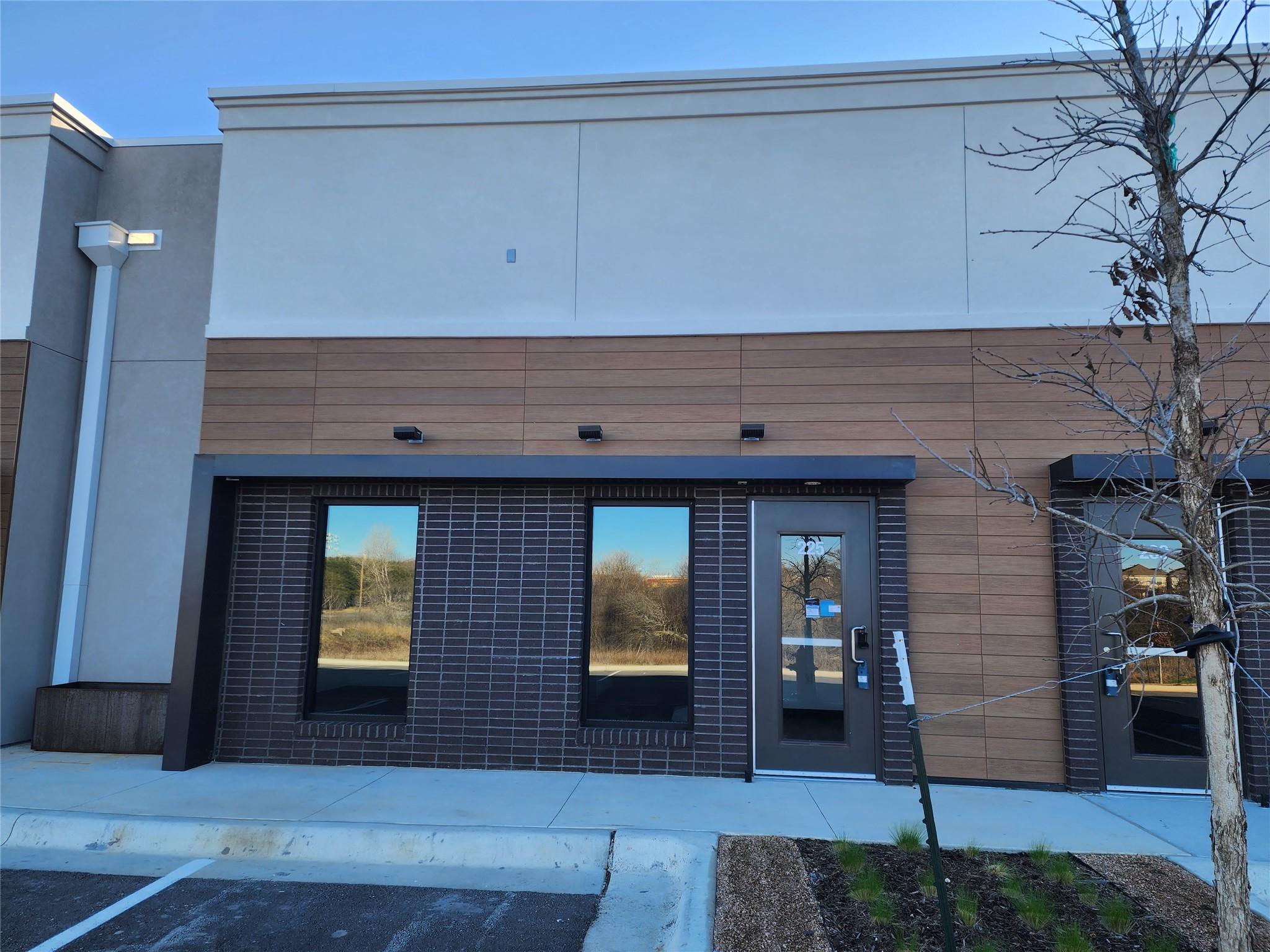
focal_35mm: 23
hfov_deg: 73.9
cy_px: 476
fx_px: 844
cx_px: 635
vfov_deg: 58.9
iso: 12
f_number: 1.8
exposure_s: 1/247
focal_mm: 6.4
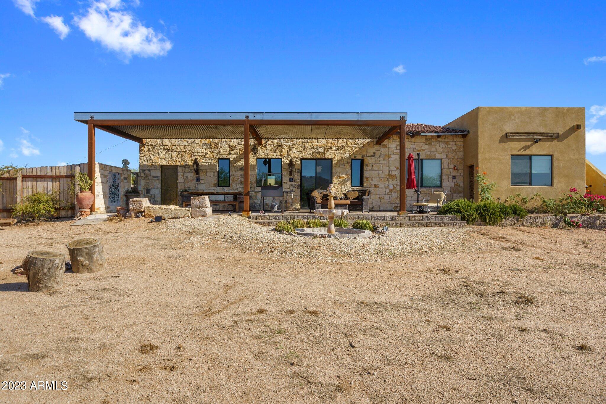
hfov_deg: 76.1
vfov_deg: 55.1
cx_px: 303
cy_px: 202
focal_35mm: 23
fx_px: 387
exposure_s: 1/320
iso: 400
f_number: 13
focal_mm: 23
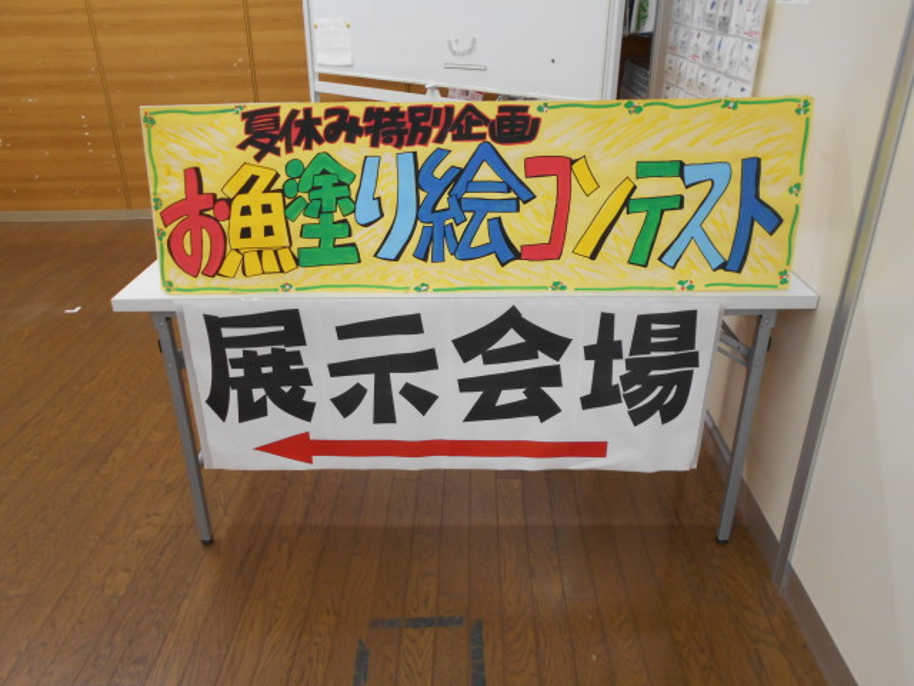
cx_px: 457
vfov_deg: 53.1
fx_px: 687
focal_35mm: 26
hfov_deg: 67.3
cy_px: 343
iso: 180
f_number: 3.2
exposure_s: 1/30
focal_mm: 4.6
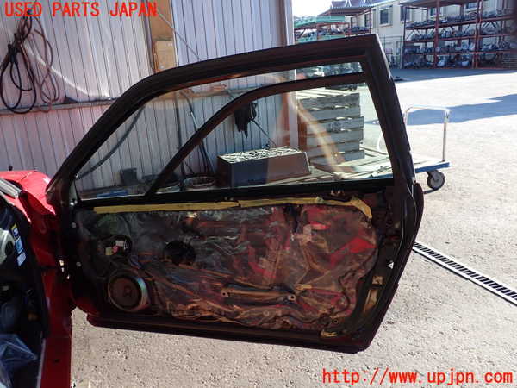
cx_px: 258
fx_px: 448
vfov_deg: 46.8
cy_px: 194
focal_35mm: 30
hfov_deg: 60.0
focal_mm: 5.4
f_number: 3.2
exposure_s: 1/250
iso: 100
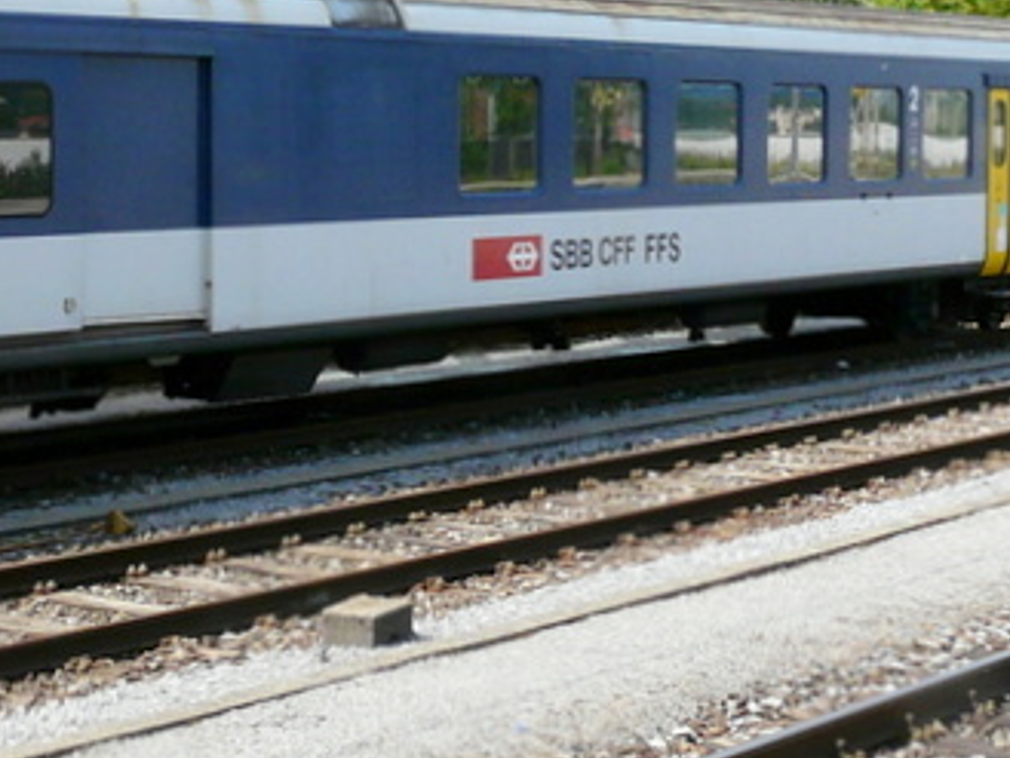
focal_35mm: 85
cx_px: 55
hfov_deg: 22.3
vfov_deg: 17.3
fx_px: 2481
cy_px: 246
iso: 100
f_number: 5.6
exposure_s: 1/250
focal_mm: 4.6
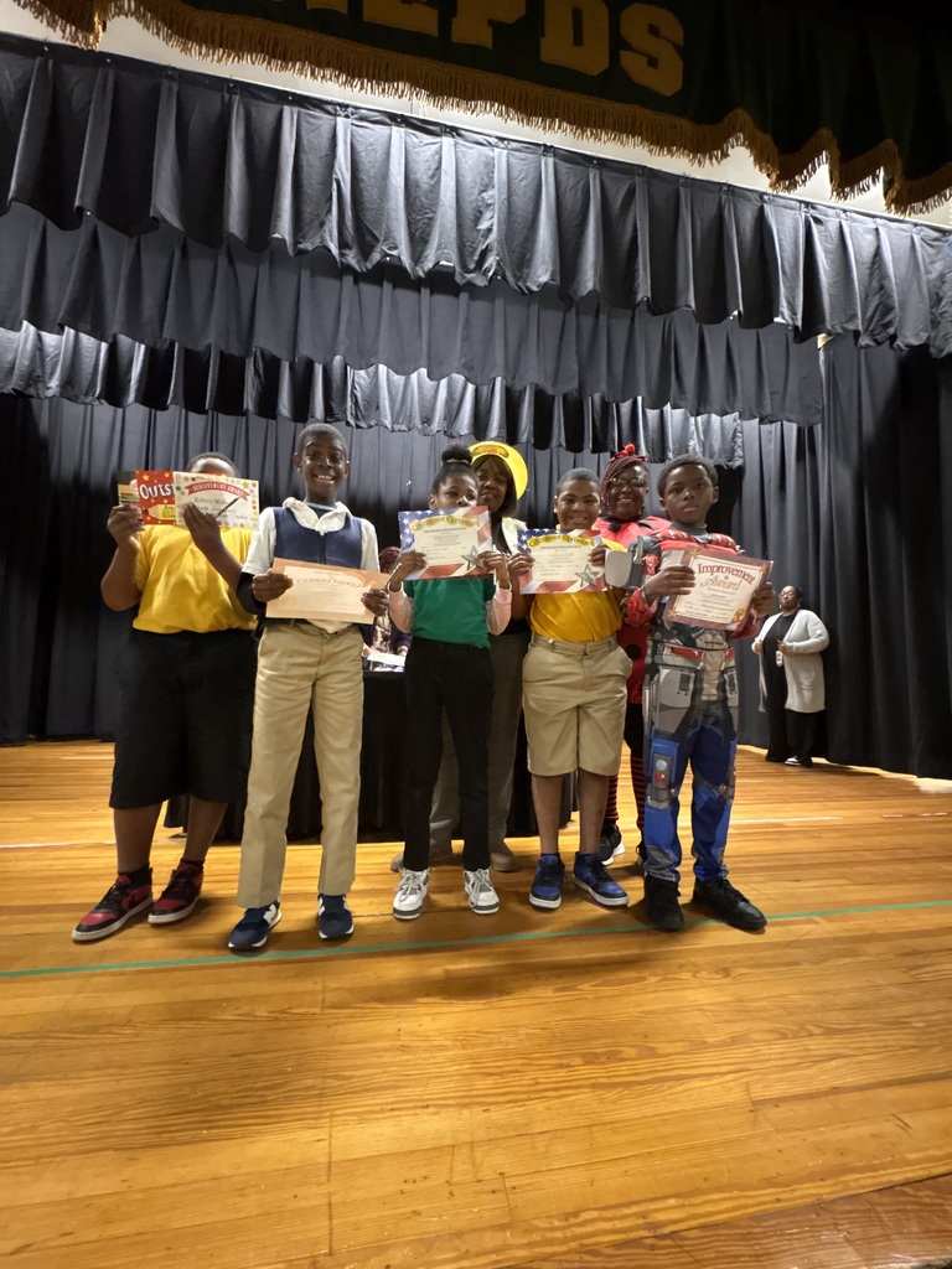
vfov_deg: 102.1
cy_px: 634
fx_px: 513
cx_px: 476
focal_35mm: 14
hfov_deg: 85.7
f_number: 2.2
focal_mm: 2.22
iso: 1250
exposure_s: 1/30
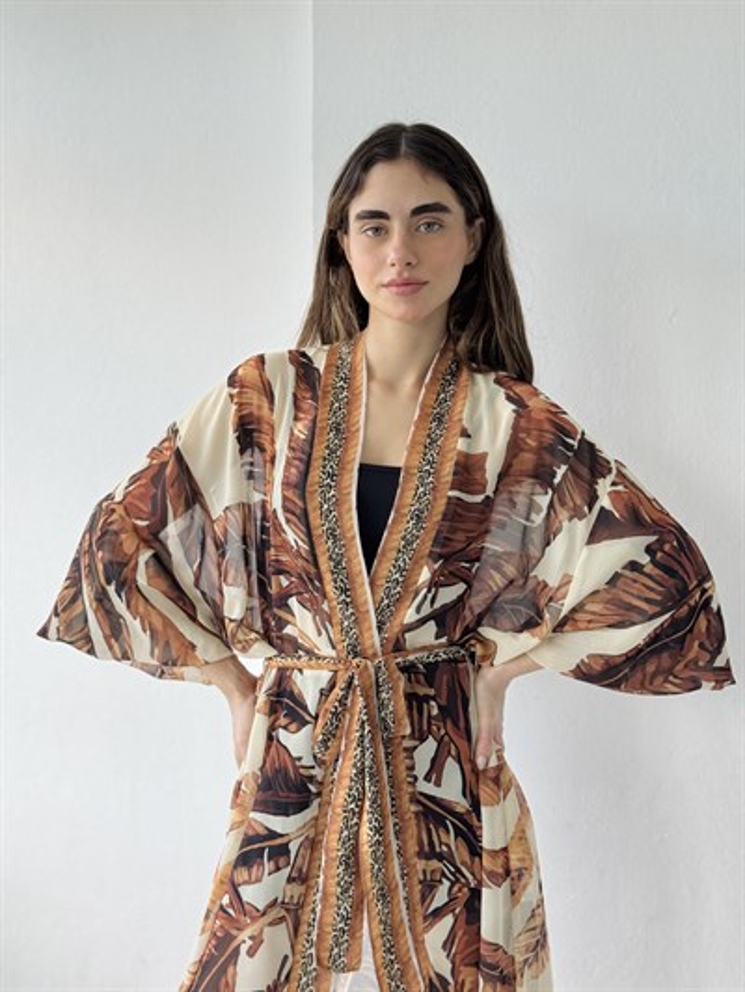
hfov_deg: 30.3
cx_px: 372
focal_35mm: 48
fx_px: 1377
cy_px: 496
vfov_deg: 39.6
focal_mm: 6.76
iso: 50
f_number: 1.78
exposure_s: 1/183
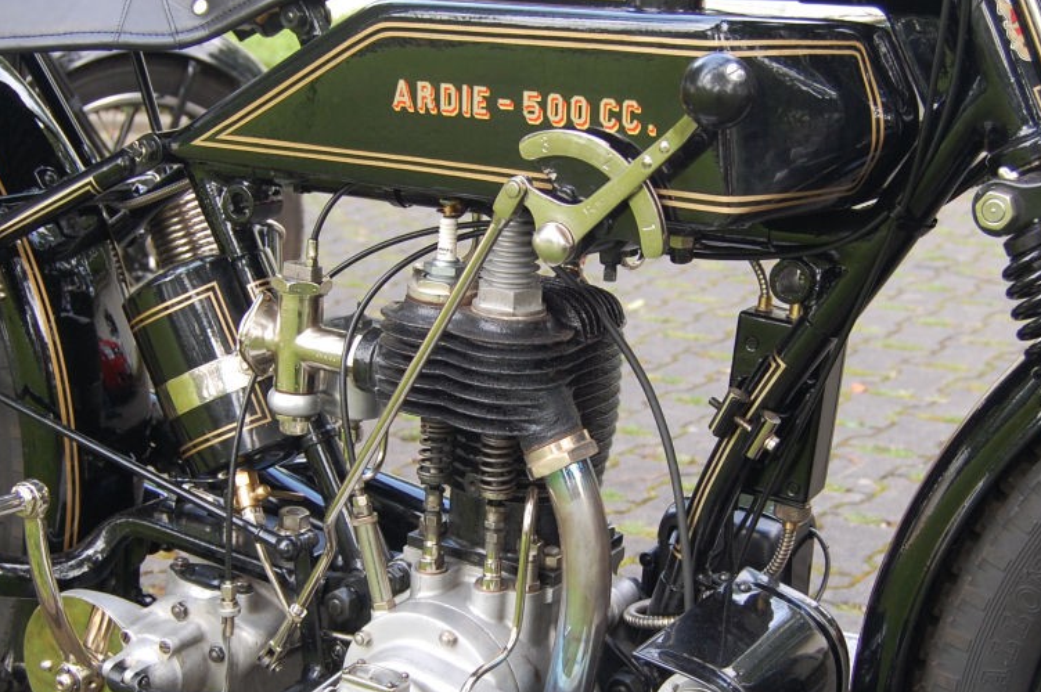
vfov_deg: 27.4
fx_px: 1416
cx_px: 541
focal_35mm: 49
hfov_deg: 40.4
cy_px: 422
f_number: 4
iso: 200
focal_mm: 24
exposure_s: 1/60
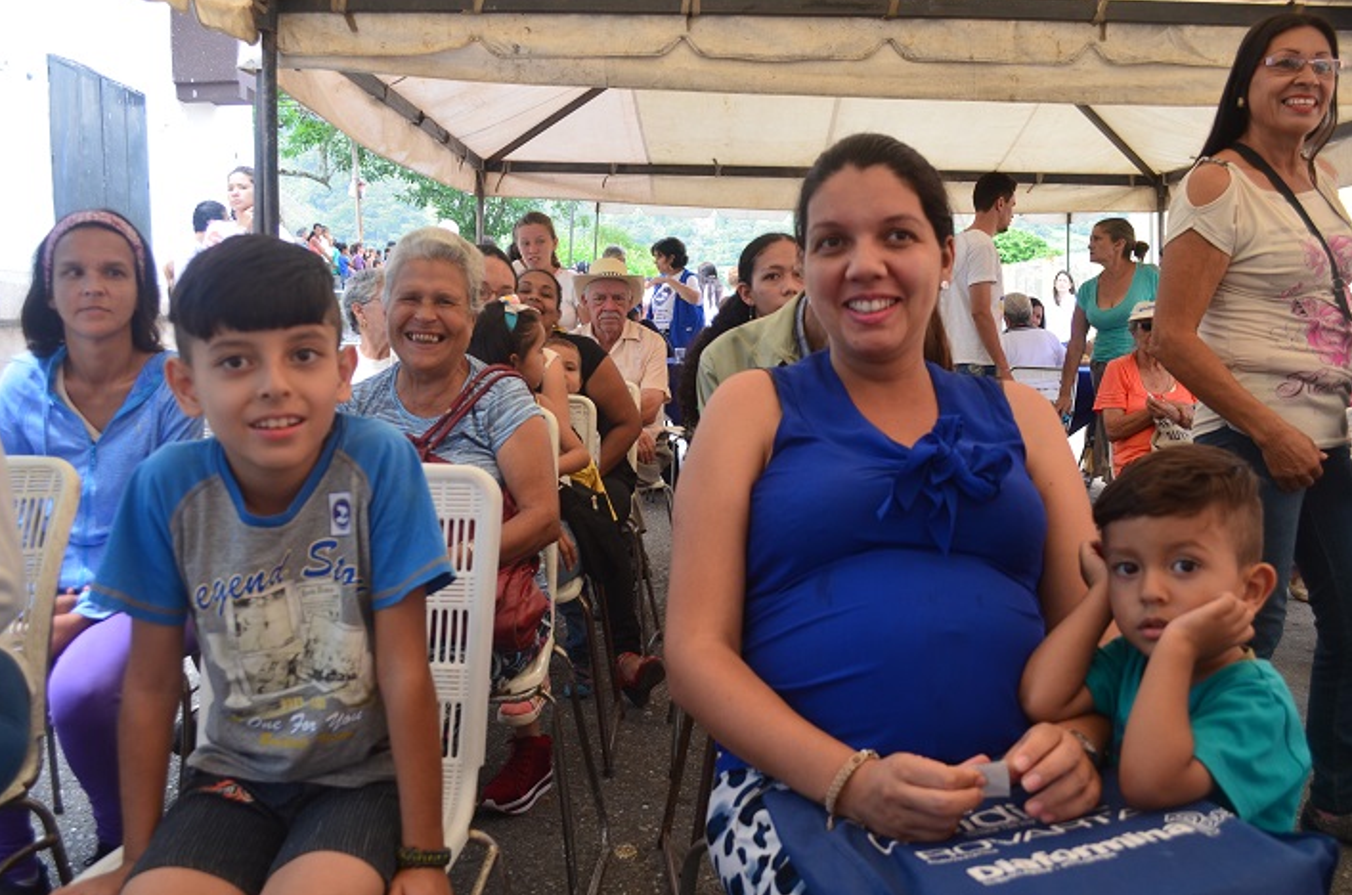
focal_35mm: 34
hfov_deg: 55.9
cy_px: 451
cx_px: 662
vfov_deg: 38.7
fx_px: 1274
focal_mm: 22
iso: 250
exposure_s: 1/125
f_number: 5.6
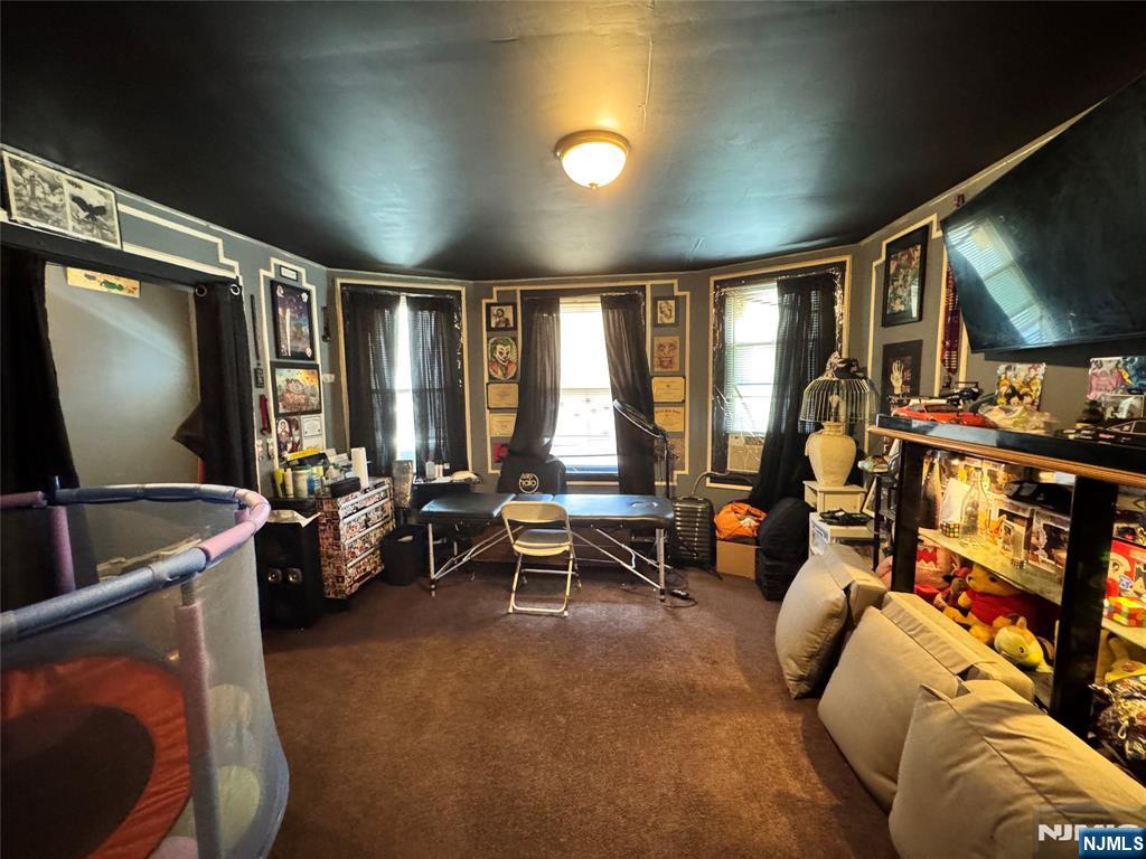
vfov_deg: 85.7
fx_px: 463
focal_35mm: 14
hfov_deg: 102.1
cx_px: 573
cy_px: 430
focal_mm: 2.22
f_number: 2.2
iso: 1000
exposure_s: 1/40
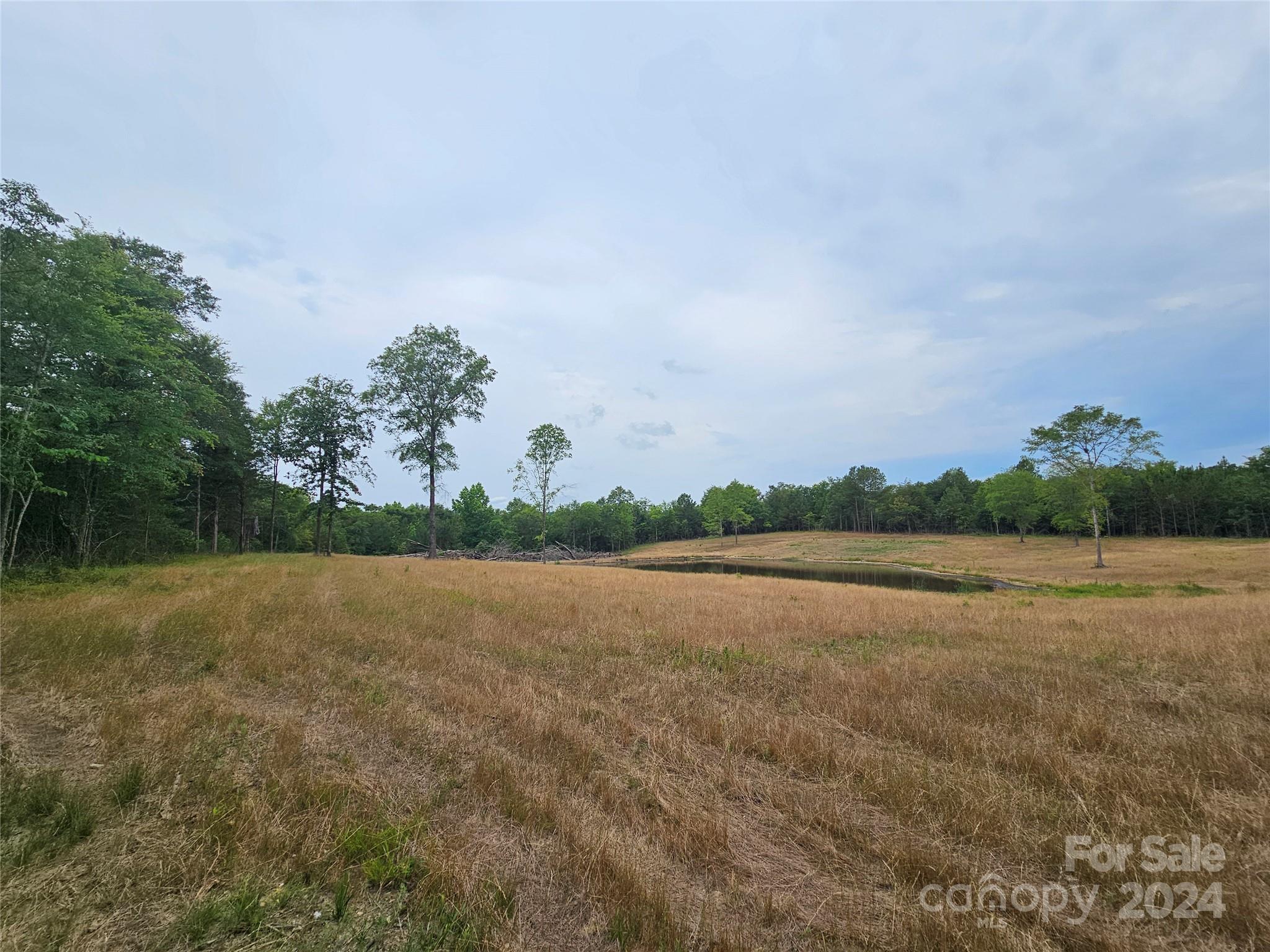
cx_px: 635
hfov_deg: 106.2
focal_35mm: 13
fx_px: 477
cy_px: 476
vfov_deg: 89.9
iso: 50
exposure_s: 1/2198
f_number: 2.2
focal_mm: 2.2
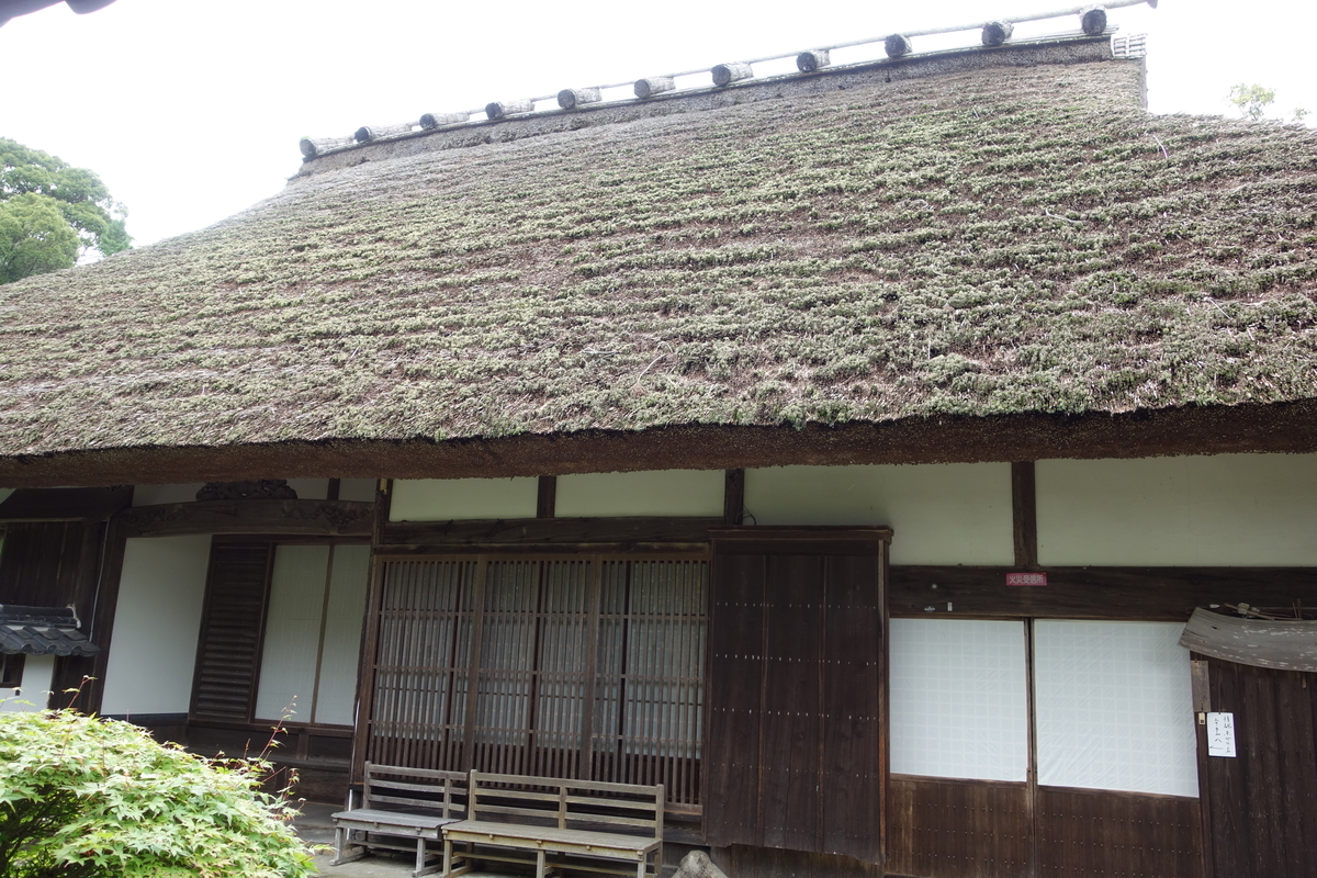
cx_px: 658
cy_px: 439
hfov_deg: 65.5
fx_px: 1024
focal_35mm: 28
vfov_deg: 46.4
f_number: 3.2
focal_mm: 10.4
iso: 125
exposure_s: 1/100
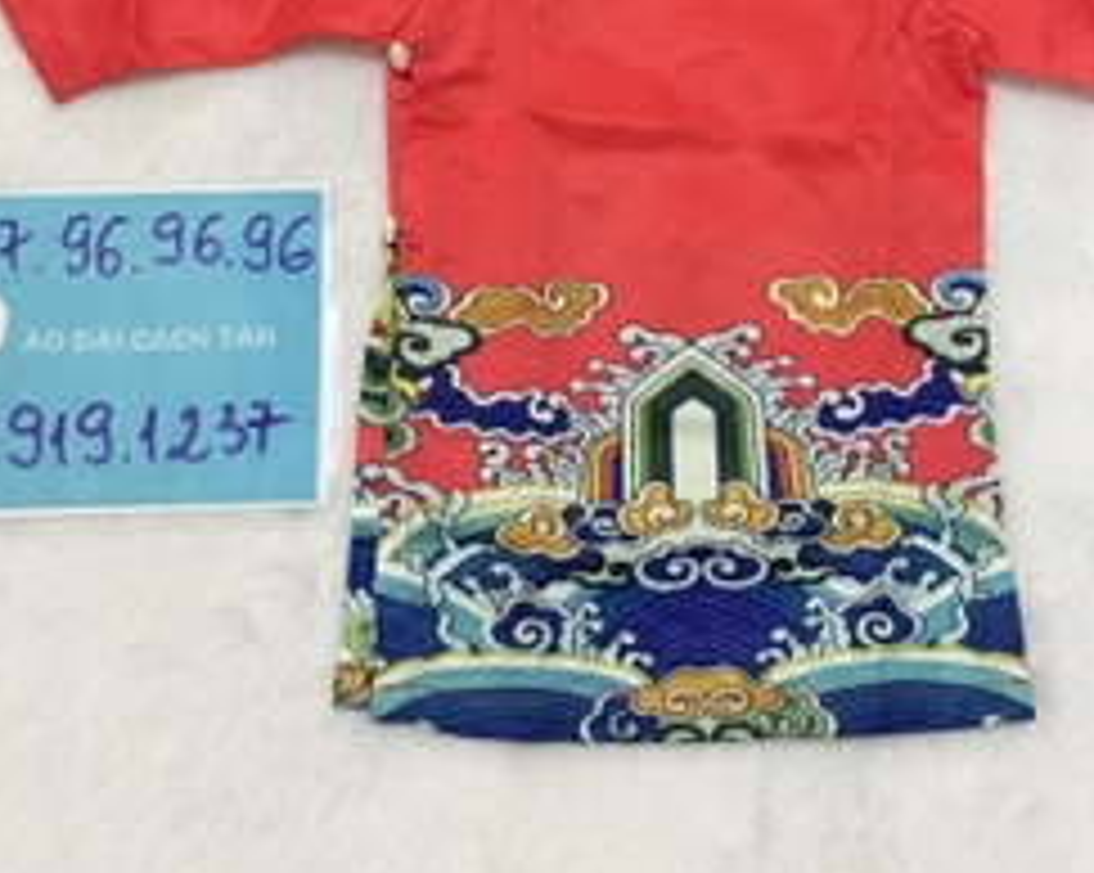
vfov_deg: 26.8
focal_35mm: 56
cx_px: 621
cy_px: 248
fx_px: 1812
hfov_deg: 33.6
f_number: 2.2
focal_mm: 4.15
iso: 160
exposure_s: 1/33
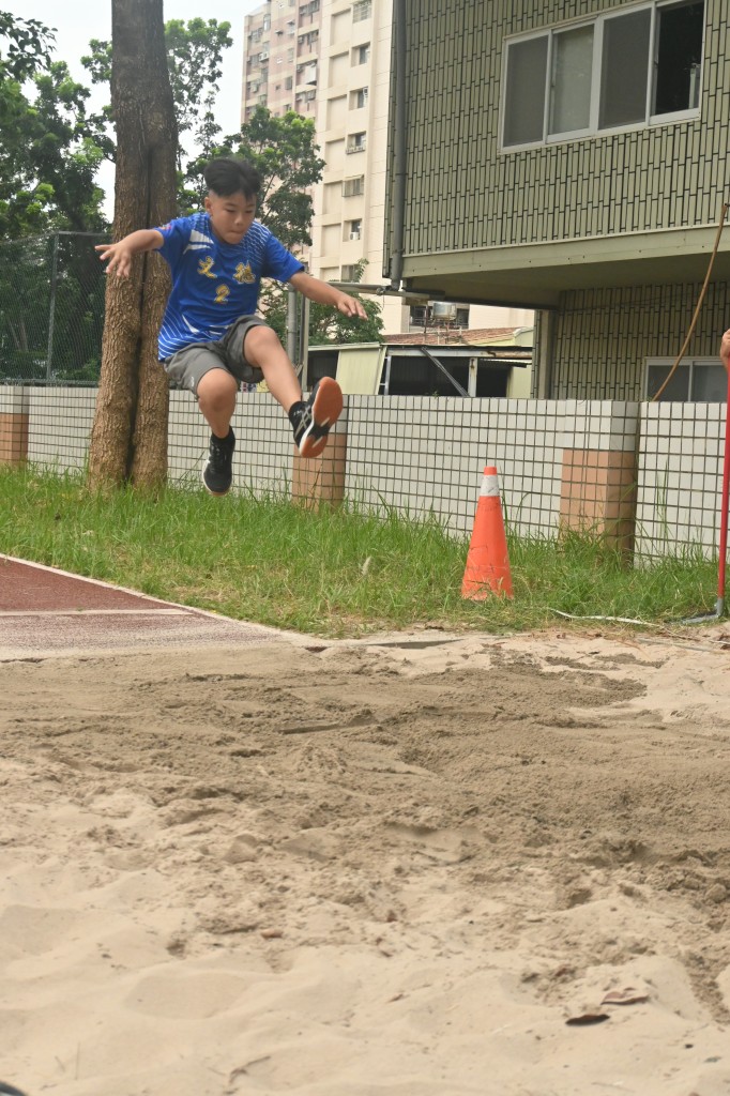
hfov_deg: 25.0
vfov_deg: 36.9
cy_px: 548
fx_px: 1643
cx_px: 365
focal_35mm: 54
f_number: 5.3
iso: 1250
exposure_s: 1/2500
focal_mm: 36
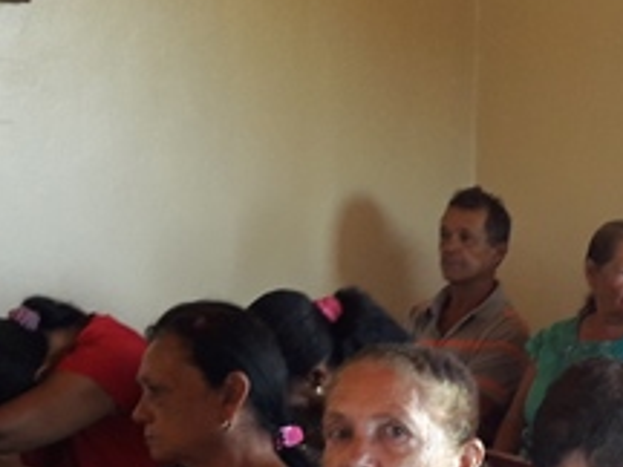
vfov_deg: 17.2
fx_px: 1494
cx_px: 551
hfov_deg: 23.0
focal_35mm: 83
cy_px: 507
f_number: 1.9
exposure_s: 1/40
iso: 125
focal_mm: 3.7
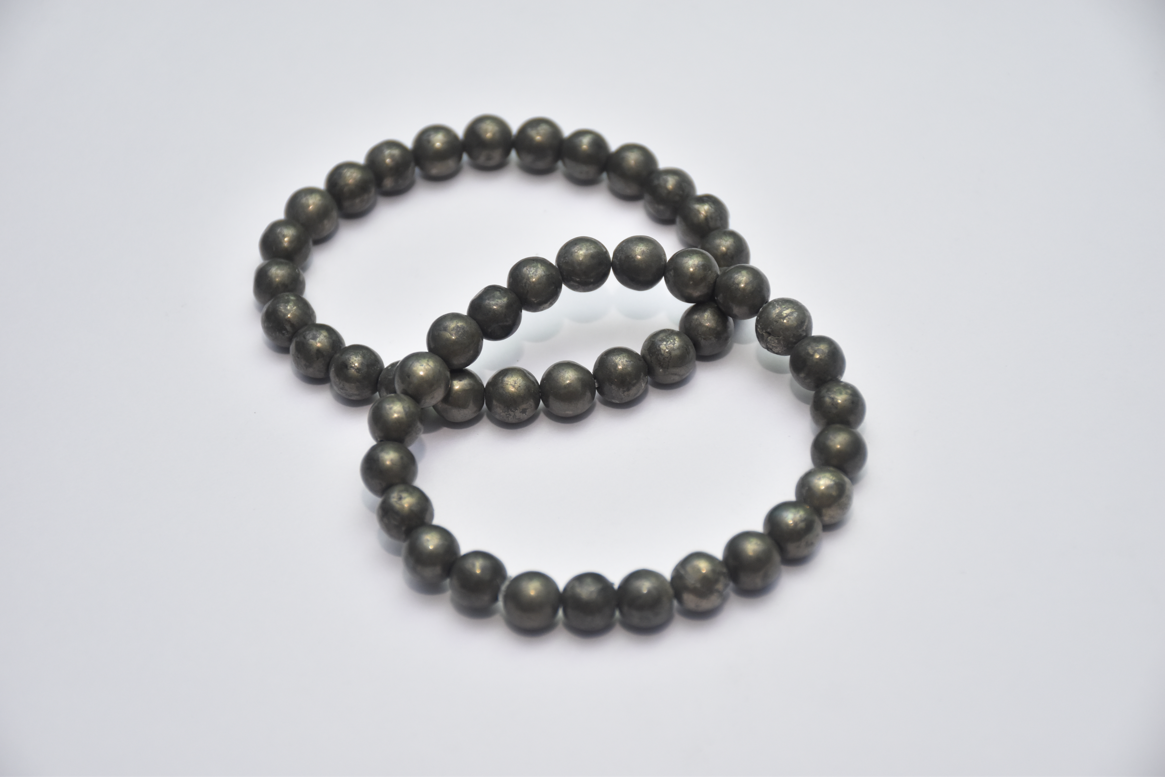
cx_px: 582
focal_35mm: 120
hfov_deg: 17.1
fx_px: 3883
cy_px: 388
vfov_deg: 11.4
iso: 800
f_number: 5.6
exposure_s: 1/125
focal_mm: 80
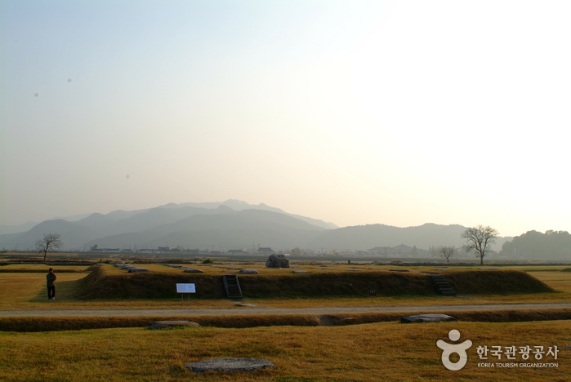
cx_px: 286
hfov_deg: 46.3
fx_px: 667
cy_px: 191
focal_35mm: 42
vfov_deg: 32.0
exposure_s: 1/180
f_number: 6.7
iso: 100
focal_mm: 28
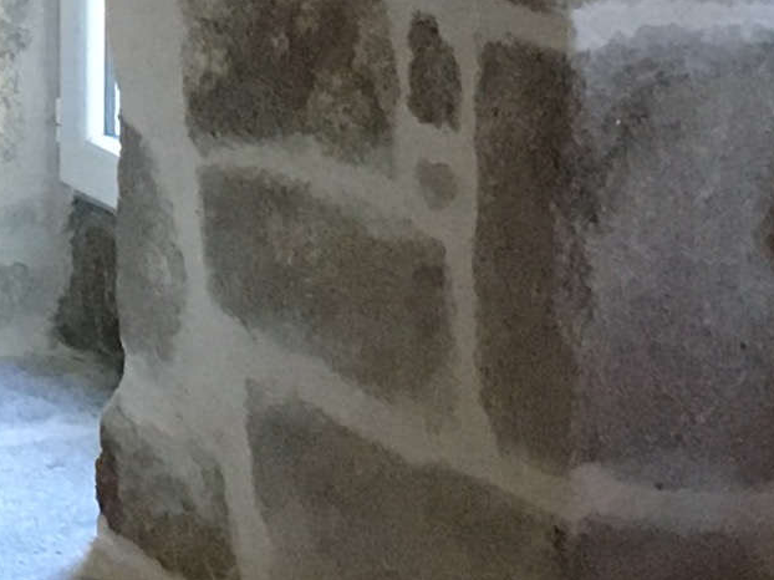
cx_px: -643
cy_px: -281
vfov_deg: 7.8
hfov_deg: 9.9
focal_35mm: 188
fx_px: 4202
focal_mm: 4.15
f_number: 2.2
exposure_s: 1/33
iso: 250
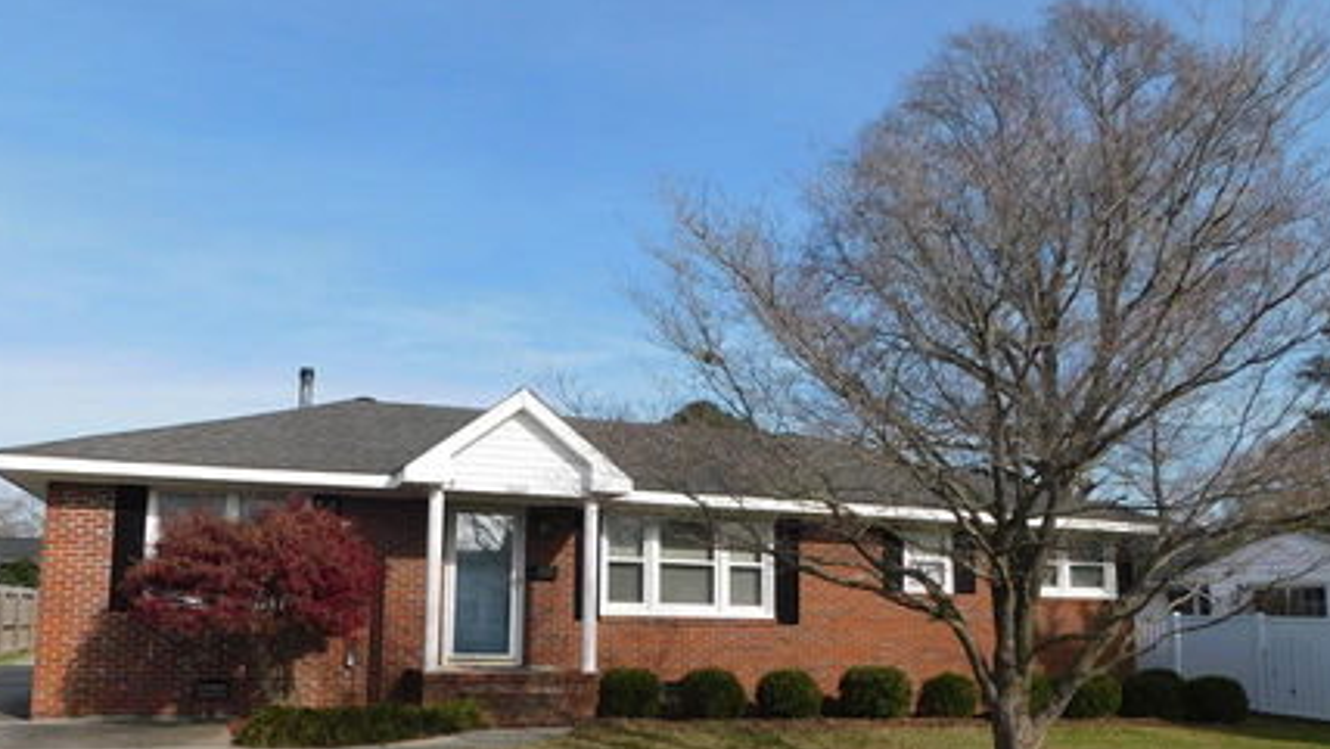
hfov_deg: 64.0
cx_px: 575
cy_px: 491
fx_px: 1058
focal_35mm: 30
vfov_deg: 38.6
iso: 125
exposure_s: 1/500
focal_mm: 4
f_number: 6
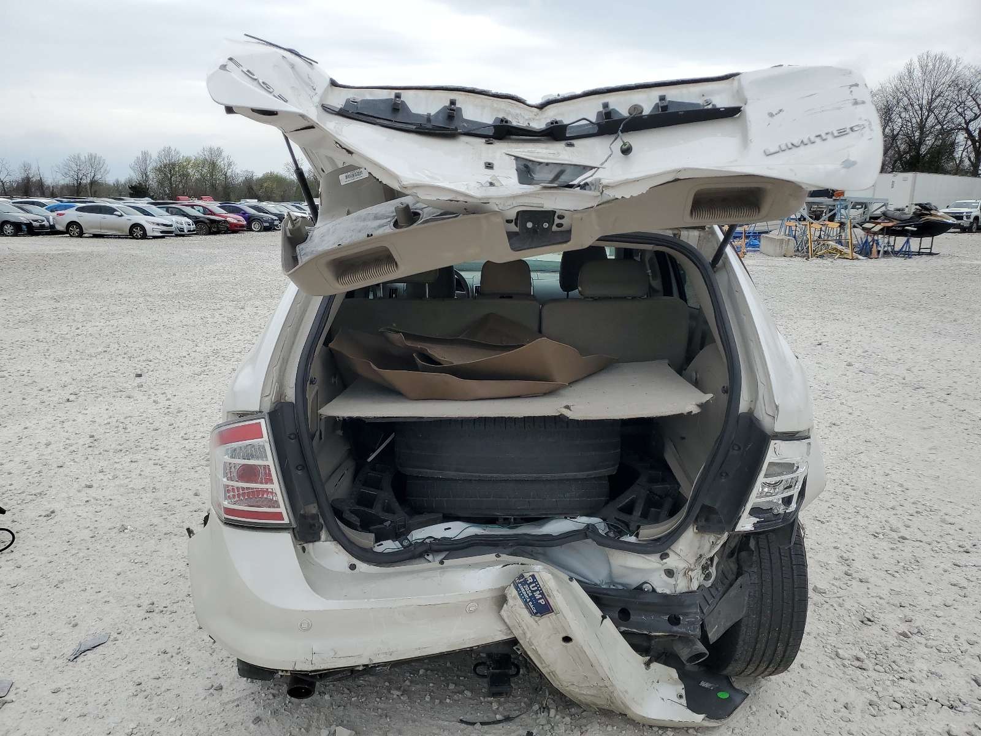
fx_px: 737
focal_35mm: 26
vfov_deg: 53.1
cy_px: 368
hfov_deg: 67.3
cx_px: 490
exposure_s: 1/2500
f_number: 1.5
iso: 50
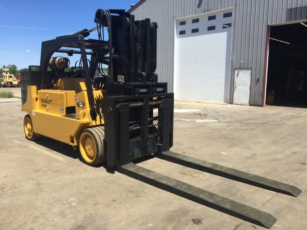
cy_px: 115
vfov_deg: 48.2
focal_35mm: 29
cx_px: 154
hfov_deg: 61.7
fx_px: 257
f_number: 2.2
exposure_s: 1/1799
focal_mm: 4.15
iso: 32
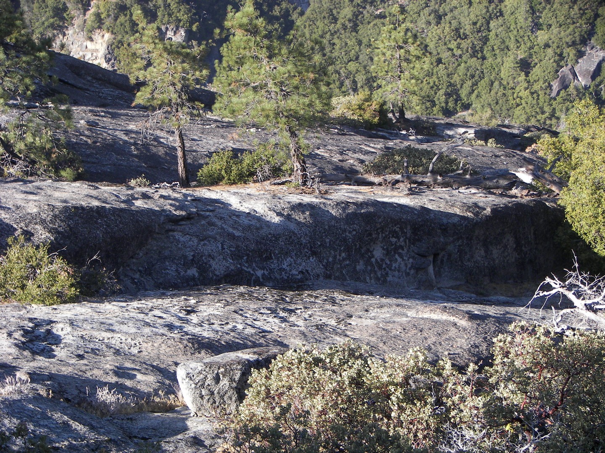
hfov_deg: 16.3
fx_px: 2115
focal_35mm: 121
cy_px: 226
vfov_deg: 12.2
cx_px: 302
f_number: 3.2
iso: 64
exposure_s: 1/320
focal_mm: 20.1
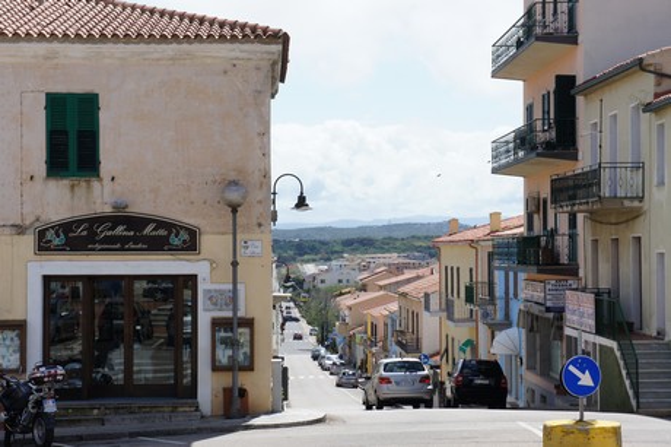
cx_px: 336
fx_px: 1537
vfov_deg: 16.5
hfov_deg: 24.6
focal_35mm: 82
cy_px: 224
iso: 200
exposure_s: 1/160
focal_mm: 55
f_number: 13
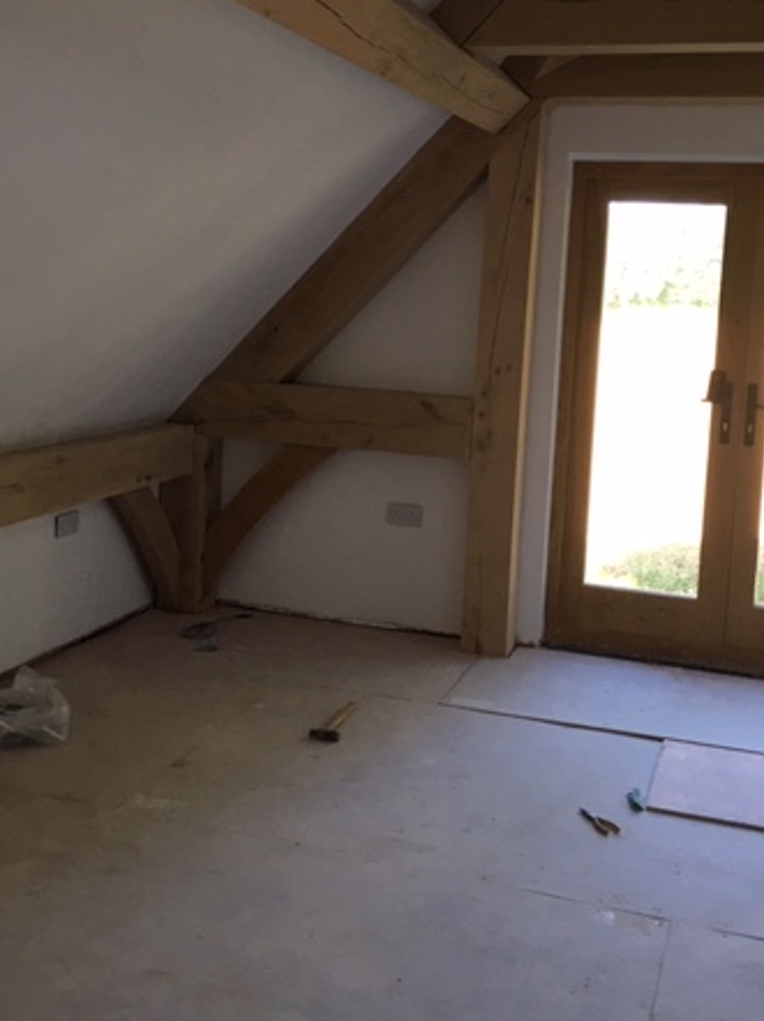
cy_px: 383
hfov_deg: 34.3
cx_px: 390
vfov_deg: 44.5
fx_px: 1237
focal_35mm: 42
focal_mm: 4.15
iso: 32
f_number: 2.2
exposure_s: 1/33
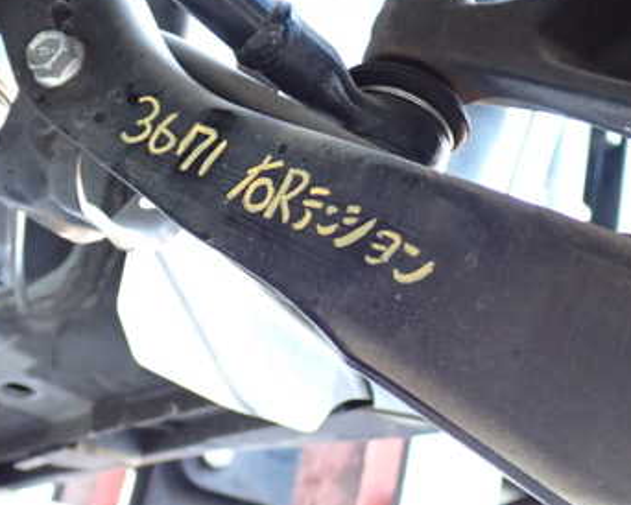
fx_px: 1215
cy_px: 269
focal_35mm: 65
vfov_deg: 23.5
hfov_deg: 29.0
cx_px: 384
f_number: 2.7
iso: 800
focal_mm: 6.83
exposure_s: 1/15
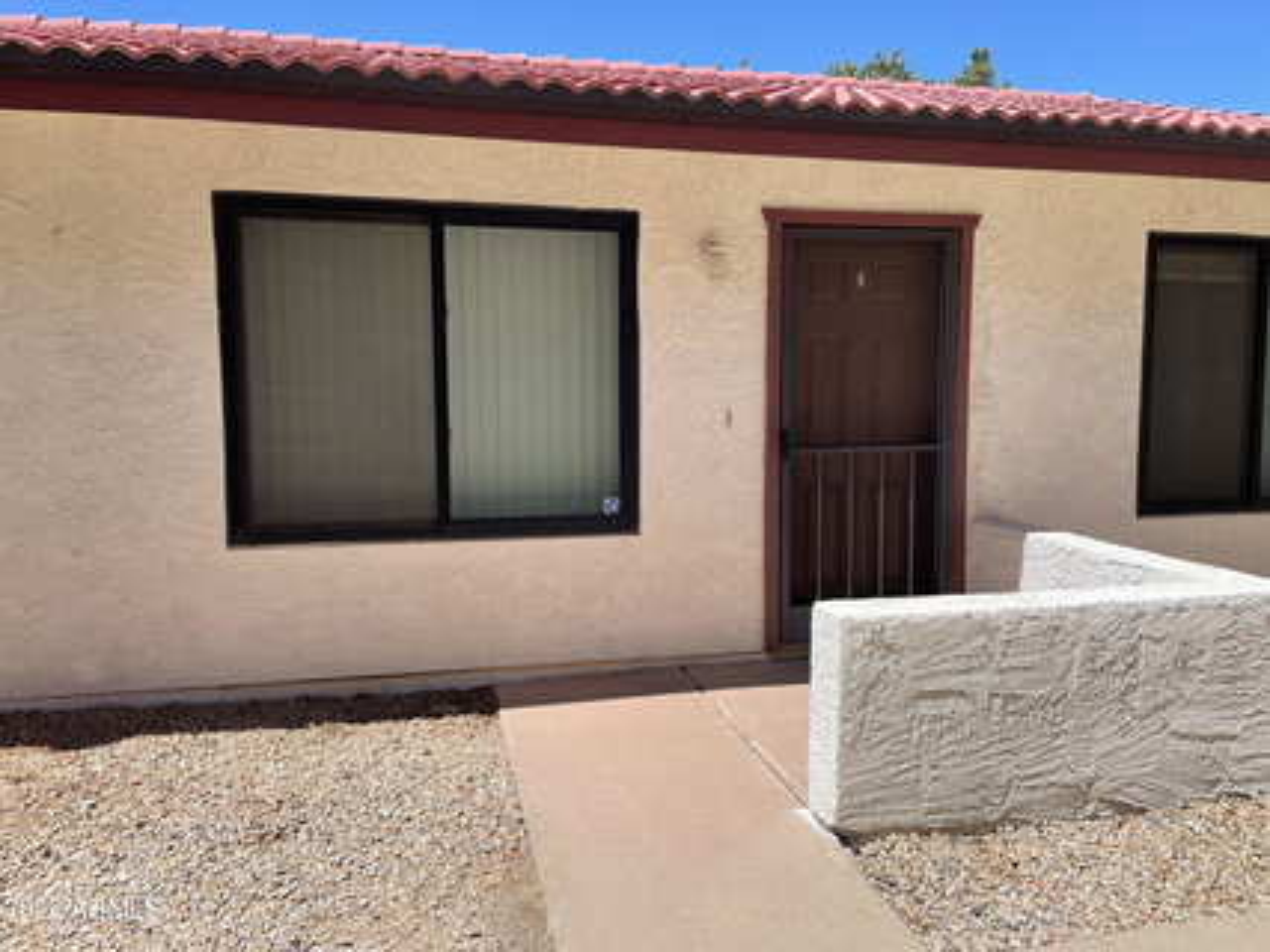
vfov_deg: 53.0
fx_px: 954
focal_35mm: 26
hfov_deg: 67.3
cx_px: 635
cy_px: 476
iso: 32
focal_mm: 4.2
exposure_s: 1/3205
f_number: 1.6
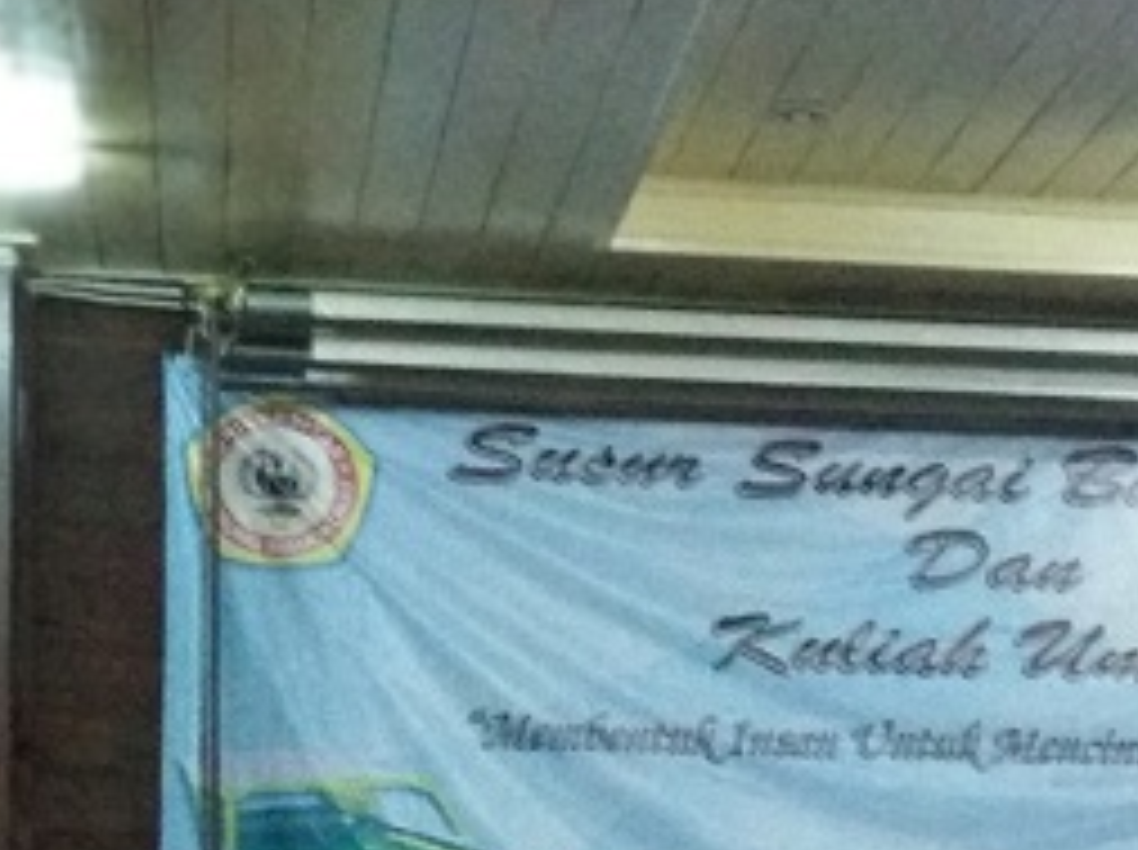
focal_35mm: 137
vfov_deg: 10.6
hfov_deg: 14.2
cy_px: 1095
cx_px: 1138
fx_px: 4497
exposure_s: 1/33
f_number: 2.6
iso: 3200
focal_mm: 5.99
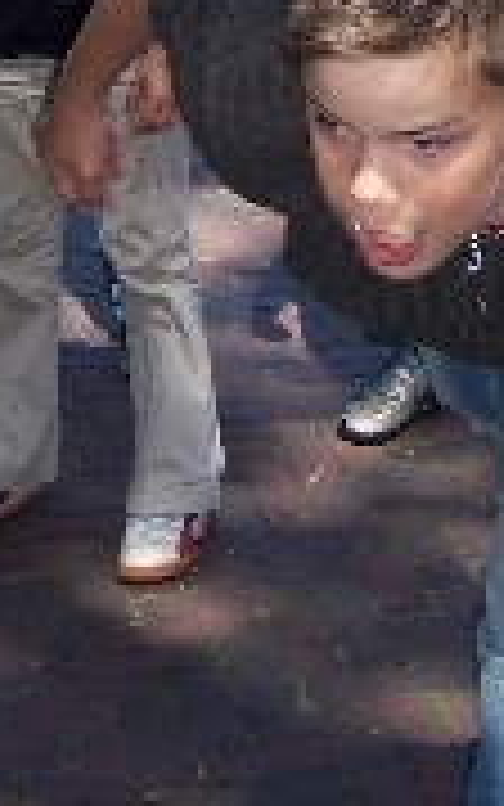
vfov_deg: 14.9
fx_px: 3008
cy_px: -50
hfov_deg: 9.5
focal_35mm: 137
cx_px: 421
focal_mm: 6.2
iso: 80
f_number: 2.8
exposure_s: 1/640
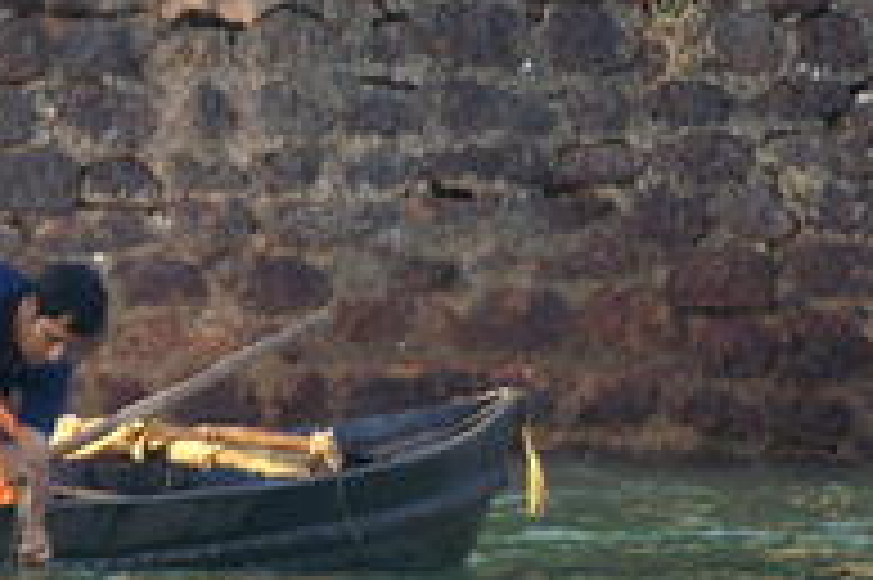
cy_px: 400
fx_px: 36004
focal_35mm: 1486
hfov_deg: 1.4
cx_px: -27
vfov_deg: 0.9
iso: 250
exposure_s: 1/125
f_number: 5.6
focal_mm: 300
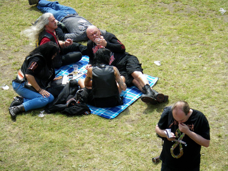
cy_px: 86
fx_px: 1153
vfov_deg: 8.5
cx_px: 114
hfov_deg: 11.3
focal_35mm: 175
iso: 100
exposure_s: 1/250
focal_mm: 31.2
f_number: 4.7
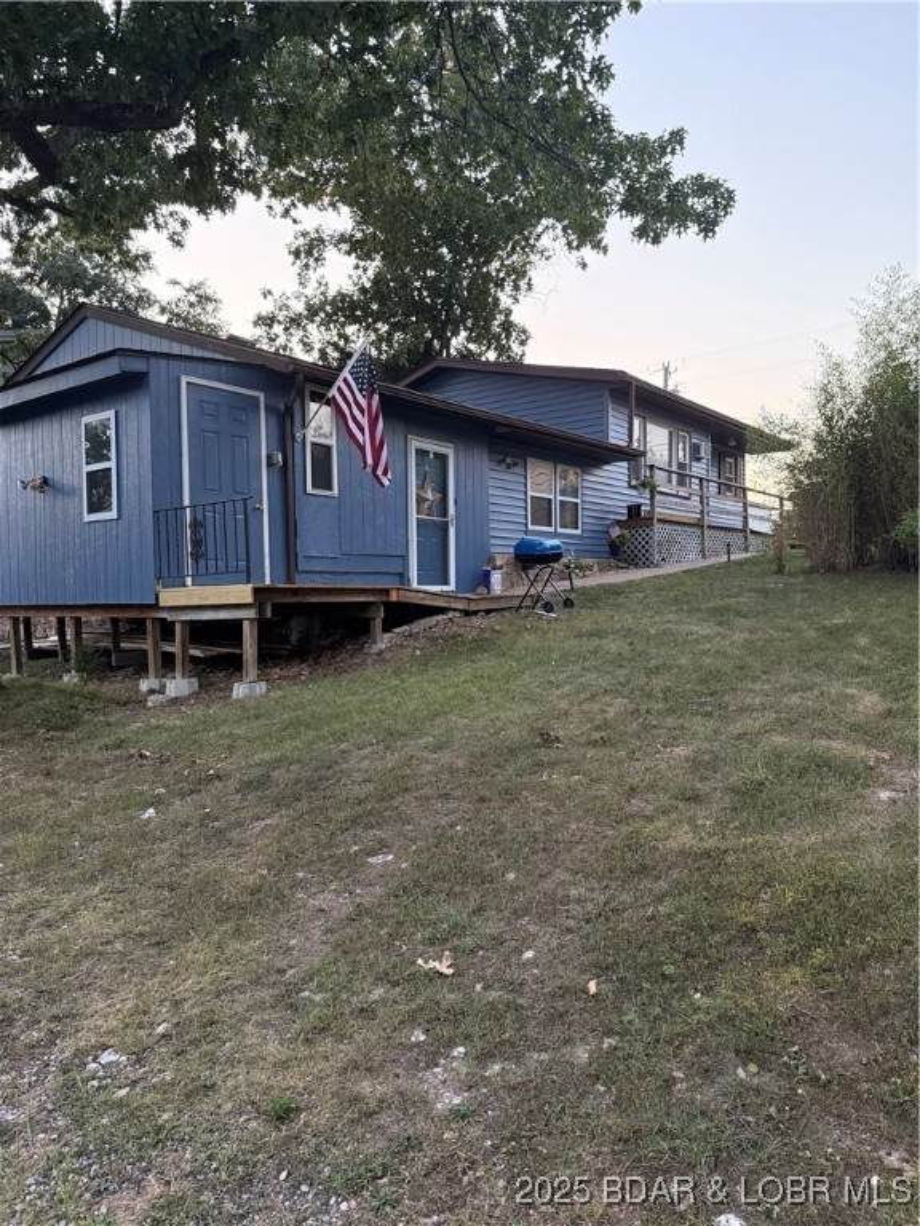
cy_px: 613
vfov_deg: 71.6
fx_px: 850
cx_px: 460
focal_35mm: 24
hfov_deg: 56.8
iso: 400
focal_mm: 6.76
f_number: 1.78
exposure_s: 1/60
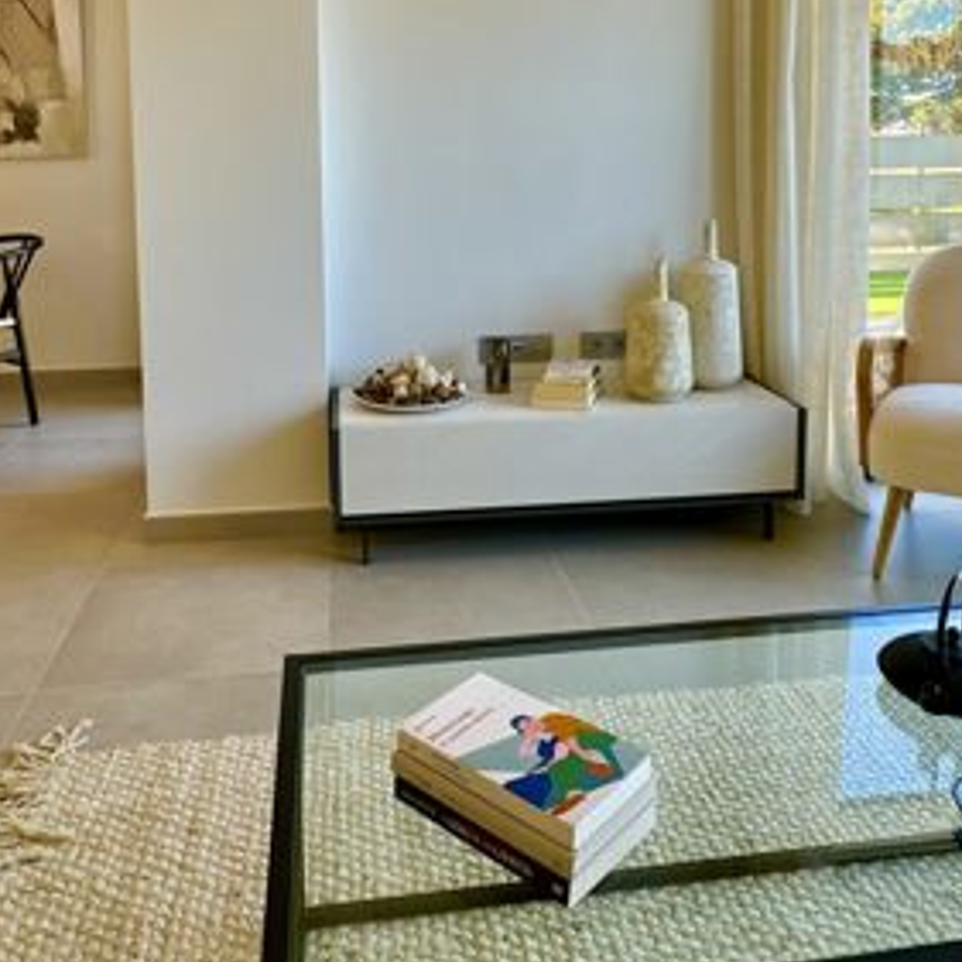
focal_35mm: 31
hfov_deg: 52.5
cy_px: 246
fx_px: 975
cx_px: 460
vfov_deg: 50.5
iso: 40
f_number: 2.2
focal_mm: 2.22
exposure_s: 1/100
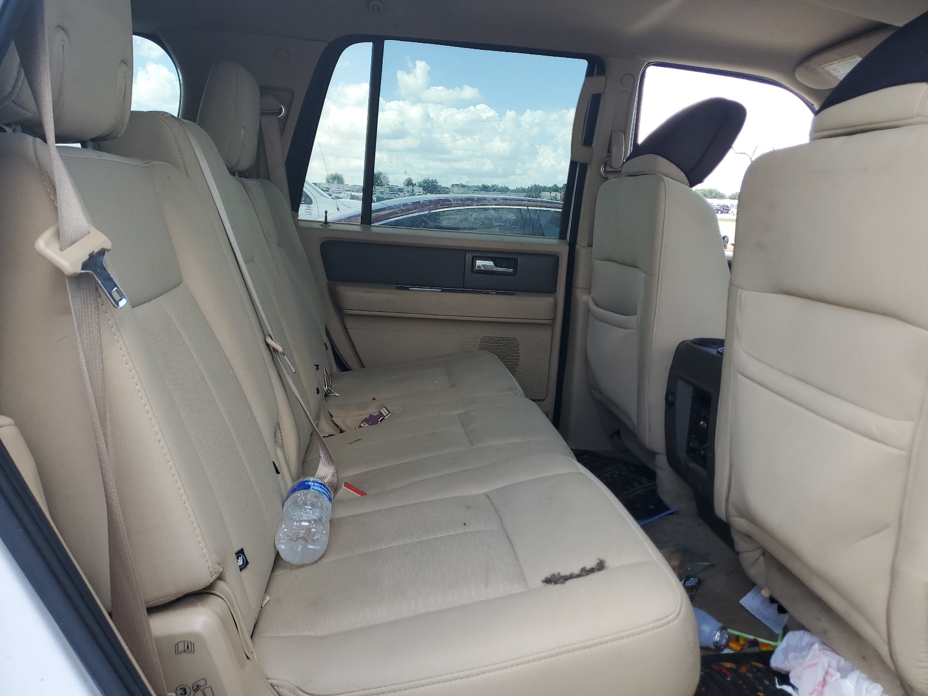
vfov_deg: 53.1
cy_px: 348
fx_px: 697
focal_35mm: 26
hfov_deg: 67.3
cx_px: 464
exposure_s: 1/312
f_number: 1.5
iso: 50
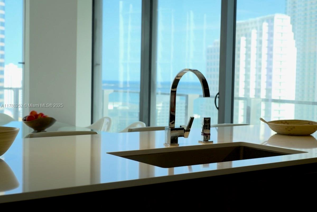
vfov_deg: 27.0
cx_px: 158
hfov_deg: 39.6
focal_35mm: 50
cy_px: 106
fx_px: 440
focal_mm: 50
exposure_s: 1/160
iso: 125
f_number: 5.6
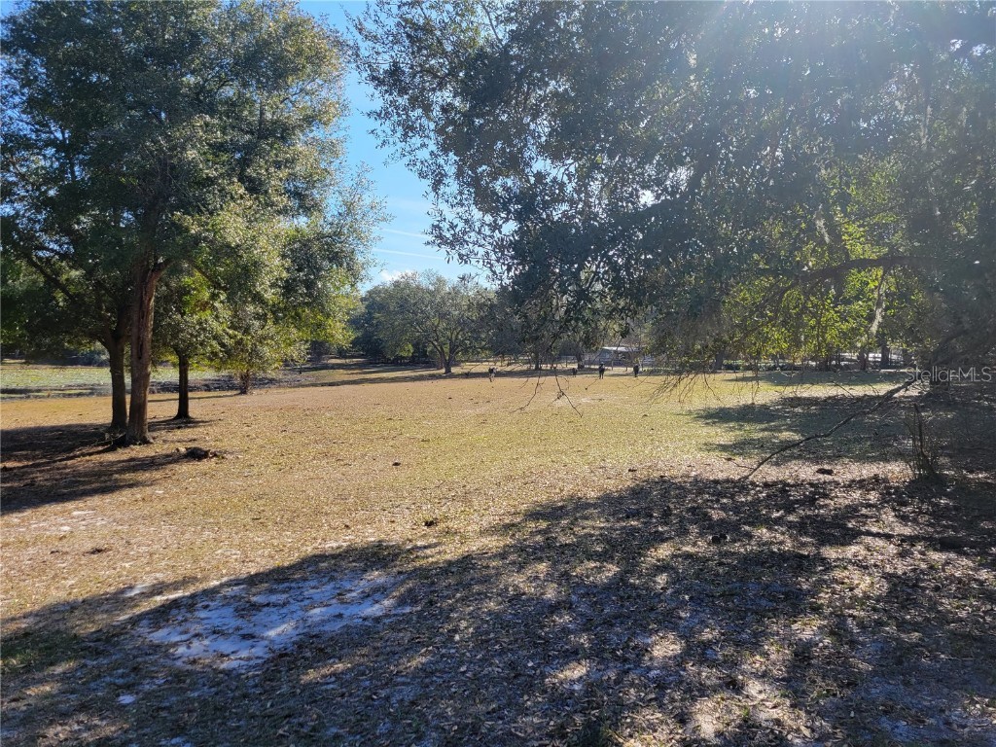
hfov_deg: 67.3
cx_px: 498
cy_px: 374
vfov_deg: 53.1
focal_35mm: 26
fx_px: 748
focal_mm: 5.4
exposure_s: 1/986
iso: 40
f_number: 1.8
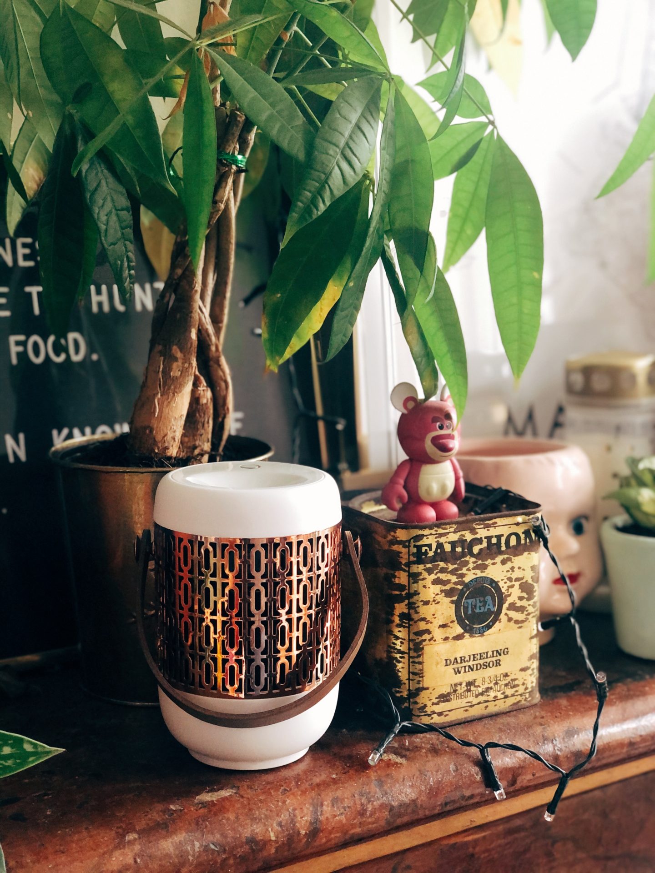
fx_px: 1312
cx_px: 328
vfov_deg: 36.8
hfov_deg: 28.0
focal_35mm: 52
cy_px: 436
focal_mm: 6
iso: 160
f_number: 2.4
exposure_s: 1/10
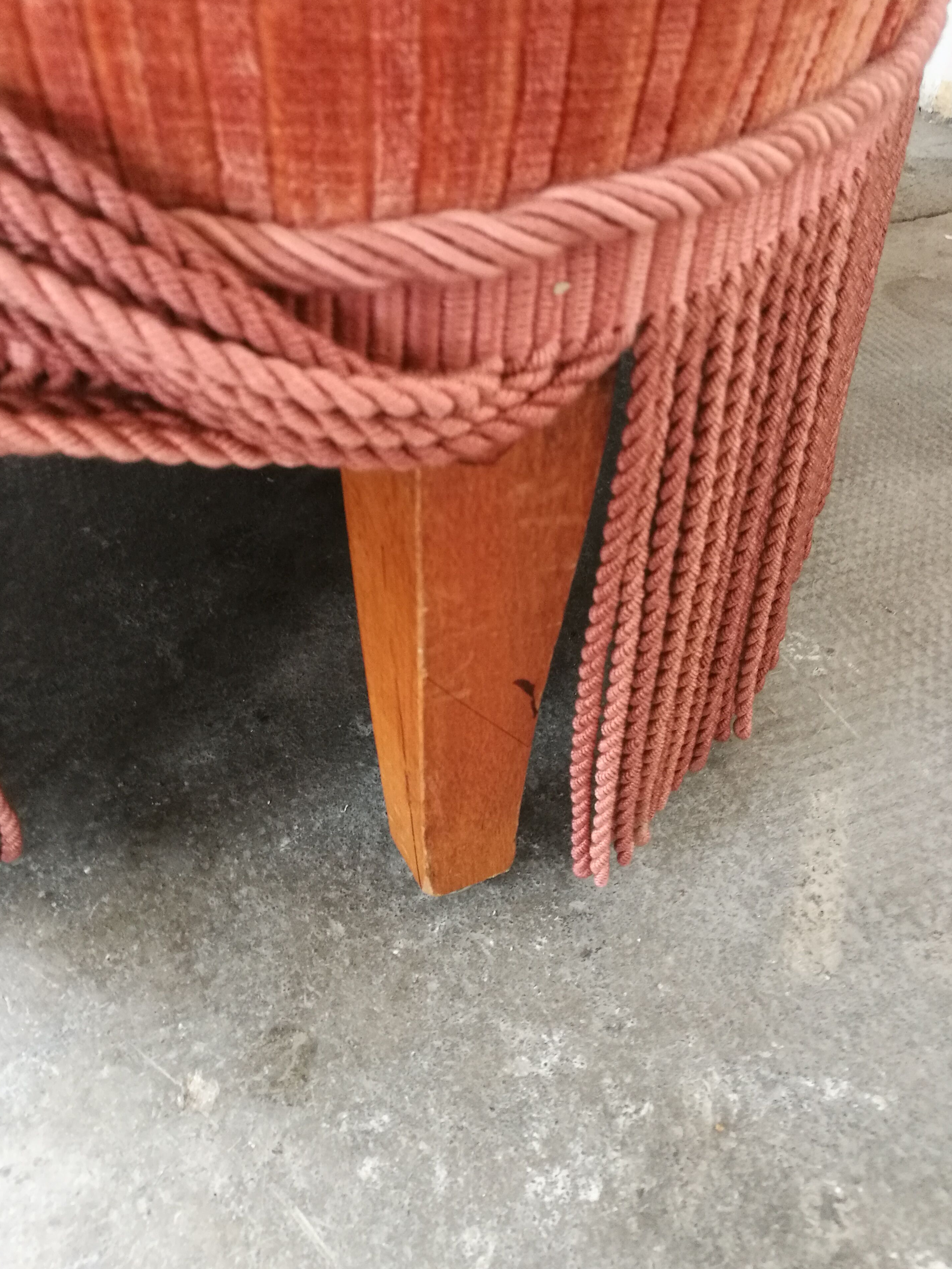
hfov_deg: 49.7
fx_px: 1027
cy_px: 630
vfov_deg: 63.4
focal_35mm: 28
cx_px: 470
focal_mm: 4.5
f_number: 2.2
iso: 320
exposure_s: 1/25
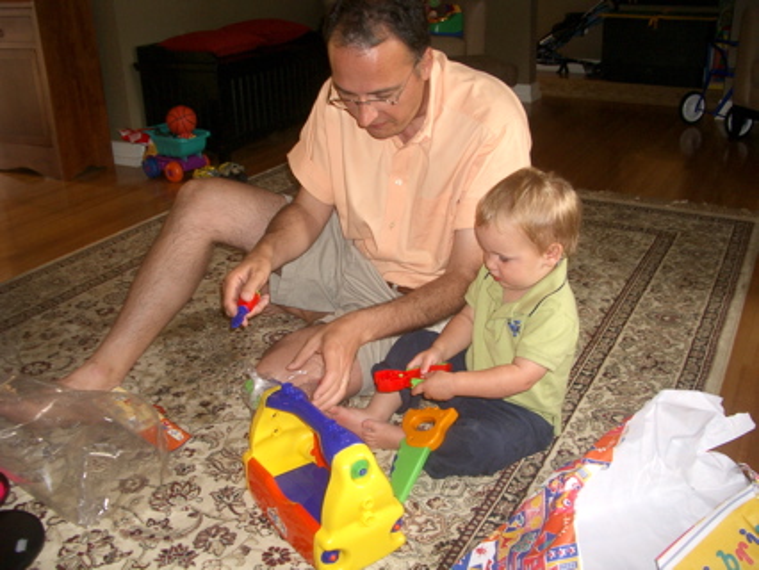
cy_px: 285
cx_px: 380
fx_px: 768
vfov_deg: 40.7
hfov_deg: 52.6
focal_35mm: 35
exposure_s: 1/40
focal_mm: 5.8
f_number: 2.6
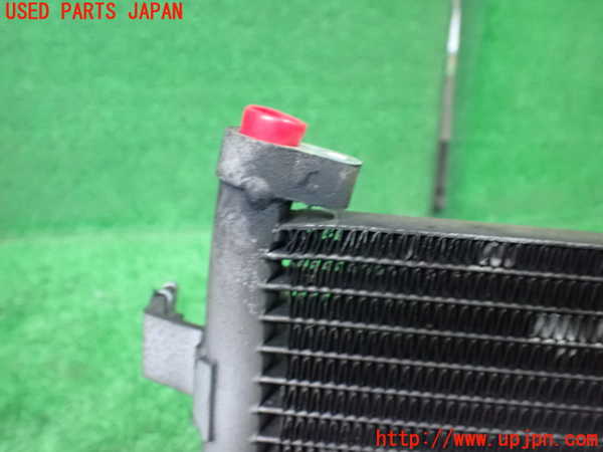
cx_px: 302
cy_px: 226
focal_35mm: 30
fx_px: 523
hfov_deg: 60.0
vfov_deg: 46.8
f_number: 2.3
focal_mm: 5.4
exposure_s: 1/25
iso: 1600
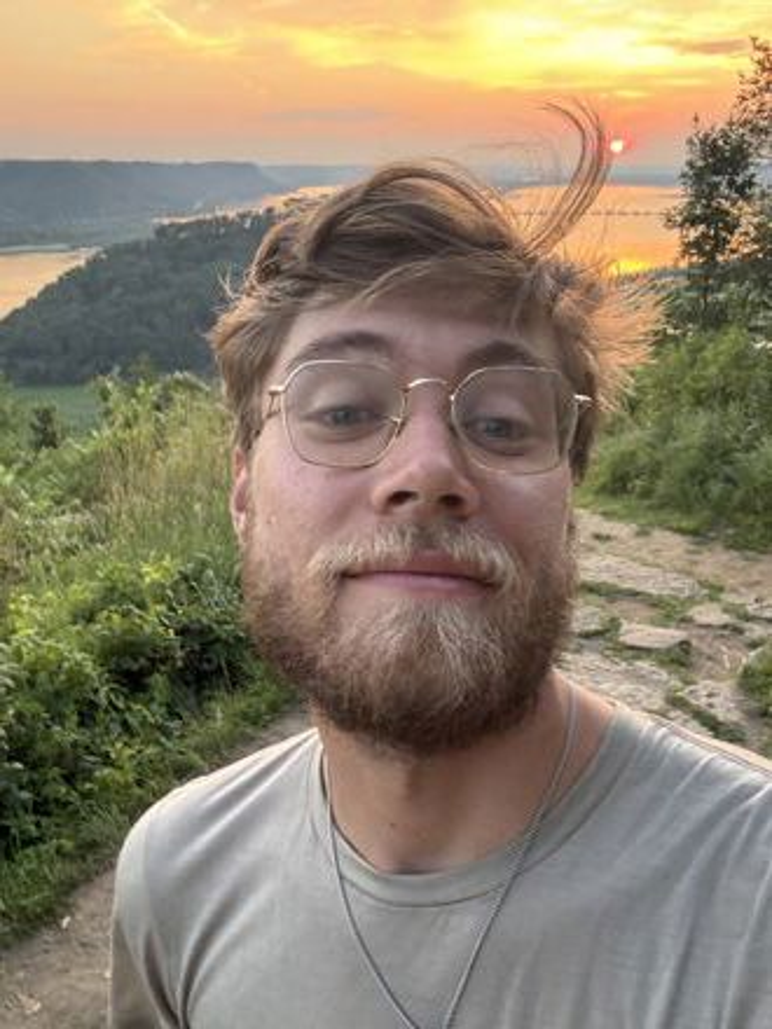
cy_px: 514
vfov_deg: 60.0
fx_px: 892
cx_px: 386
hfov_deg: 46.8
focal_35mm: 30
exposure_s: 1/60
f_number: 1.9
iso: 125
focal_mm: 2.69
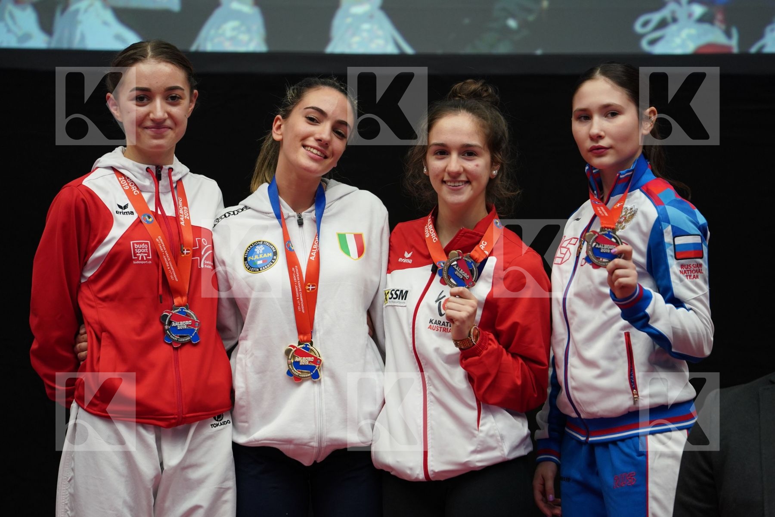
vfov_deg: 6.9
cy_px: 258
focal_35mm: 200
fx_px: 4305
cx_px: 388
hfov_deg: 10.3
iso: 1250
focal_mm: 200
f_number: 2.8
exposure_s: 1/500
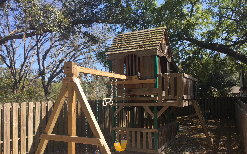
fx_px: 209
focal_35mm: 31
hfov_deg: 61.2
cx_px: 124
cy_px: 91
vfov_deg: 40.4
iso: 32
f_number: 2.2
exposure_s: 1/1014
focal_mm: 4.15
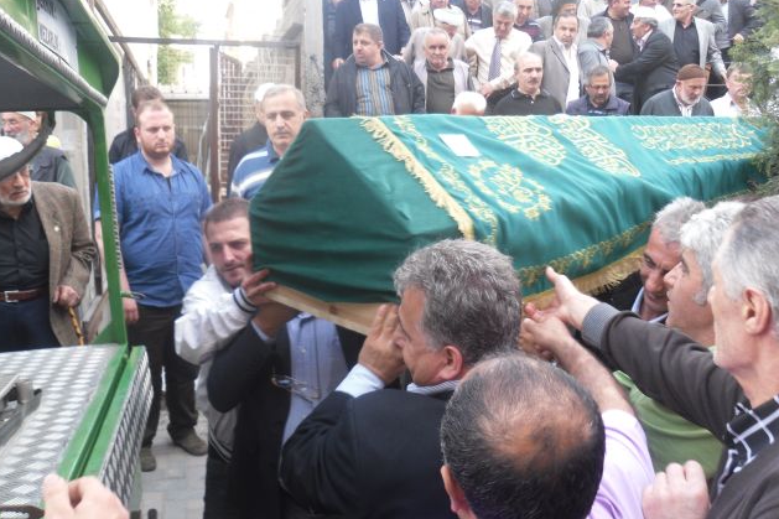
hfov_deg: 53.1
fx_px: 779
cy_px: 242
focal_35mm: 36
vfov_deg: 36.8
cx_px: 385
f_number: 2.8
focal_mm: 6
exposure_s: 1/82
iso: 100
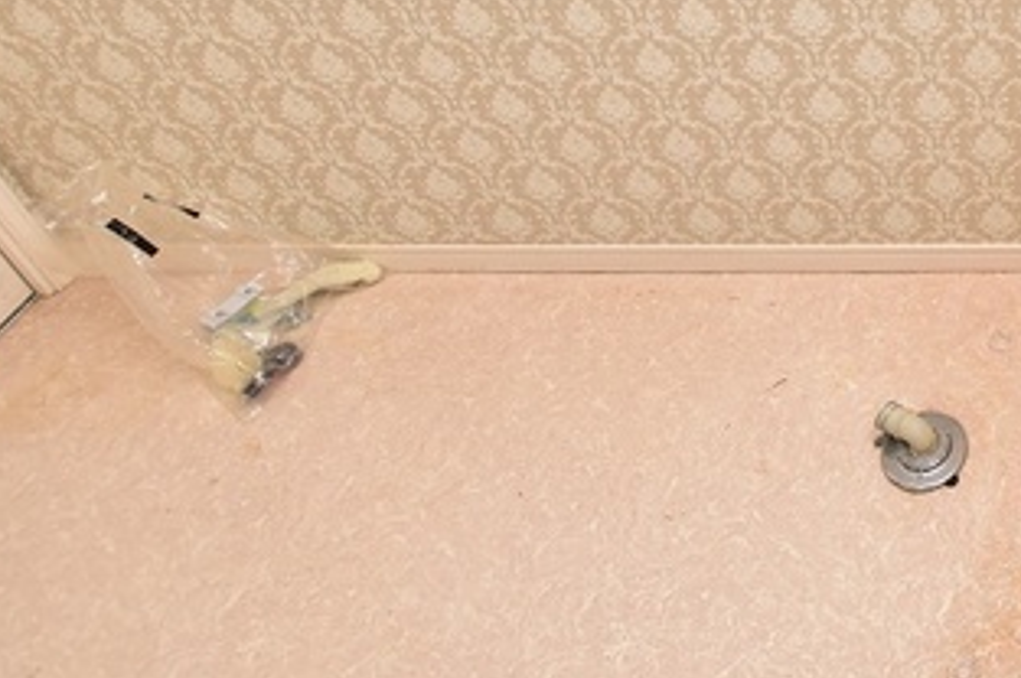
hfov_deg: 41.9
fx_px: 1020
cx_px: 1129
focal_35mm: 36
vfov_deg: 32.9
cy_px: -39
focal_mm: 10
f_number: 4.5
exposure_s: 1/60
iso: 160
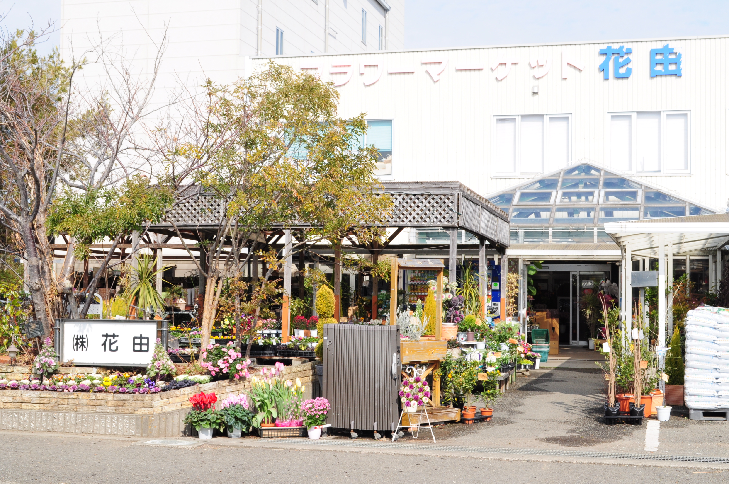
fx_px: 1092
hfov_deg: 36.9
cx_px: 364
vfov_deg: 25.0
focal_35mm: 54
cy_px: 242
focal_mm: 36
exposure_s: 1/250
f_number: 11
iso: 320
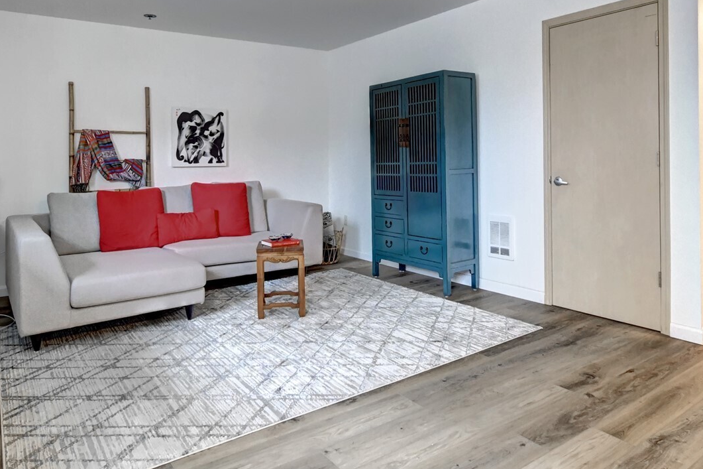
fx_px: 469
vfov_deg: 52.7
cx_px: 338
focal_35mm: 24
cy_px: 185
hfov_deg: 73.7
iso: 3200
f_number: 11
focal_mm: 10
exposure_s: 1/3.33
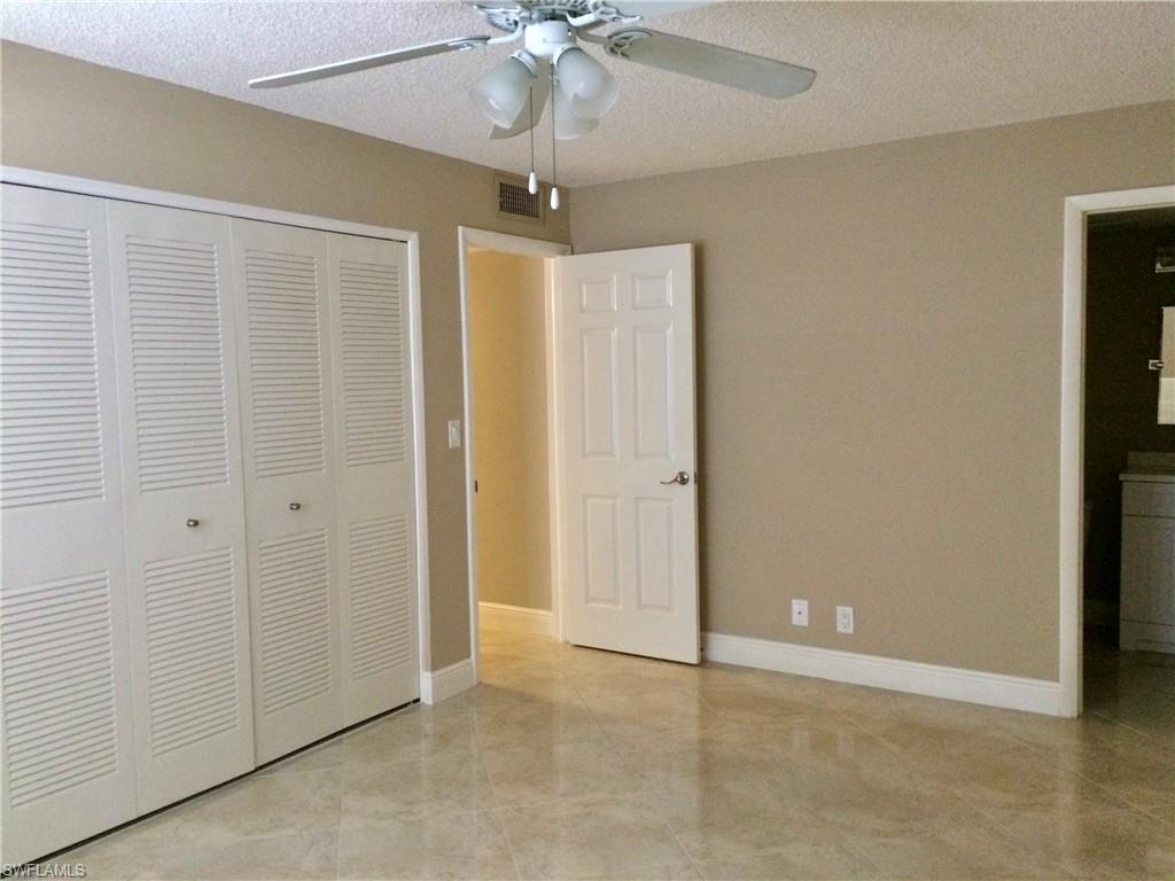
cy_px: 440
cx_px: 588
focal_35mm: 29
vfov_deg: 48.2
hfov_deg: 61.7
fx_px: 984
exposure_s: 1/20
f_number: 2.2
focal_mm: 4.15
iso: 320
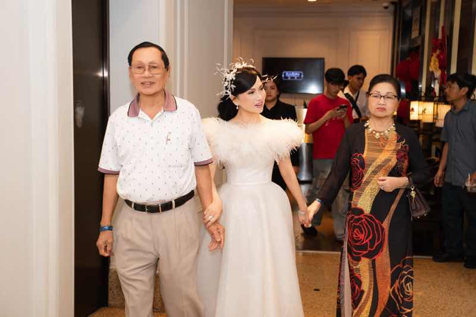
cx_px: 238
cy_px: 158
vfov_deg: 27.5
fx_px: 648
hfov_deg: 40.4
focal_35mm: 49
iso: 800
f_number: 5
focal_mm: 49
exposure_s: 1/80
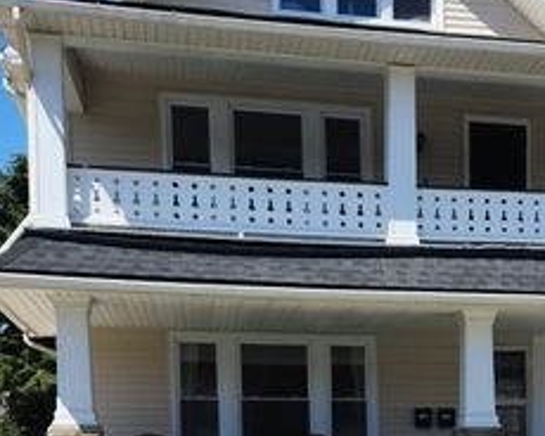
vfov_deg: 21.9
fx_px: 1048
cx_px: 438
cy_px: 511
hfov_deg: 28.5
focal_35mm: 65
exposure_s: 1/1465
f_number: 1.8
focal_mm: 5.4
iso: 20
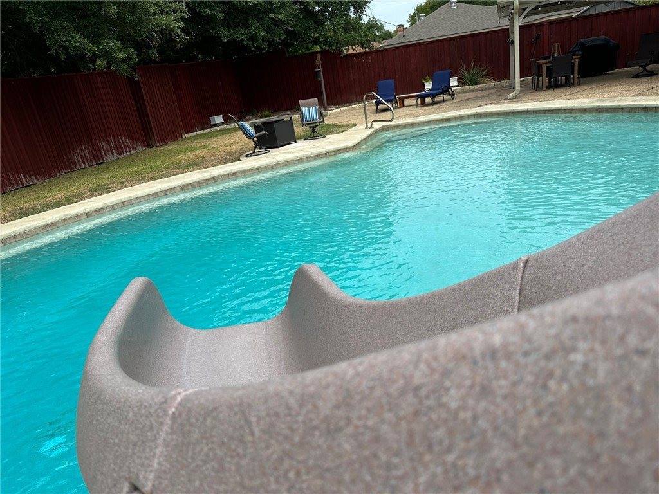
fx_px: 457
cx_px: 330
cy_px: 247
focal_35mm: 24
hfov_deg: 71.6
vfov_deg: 56.8
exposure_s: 1/4545
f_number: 1.78
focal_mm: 6.86
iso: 80
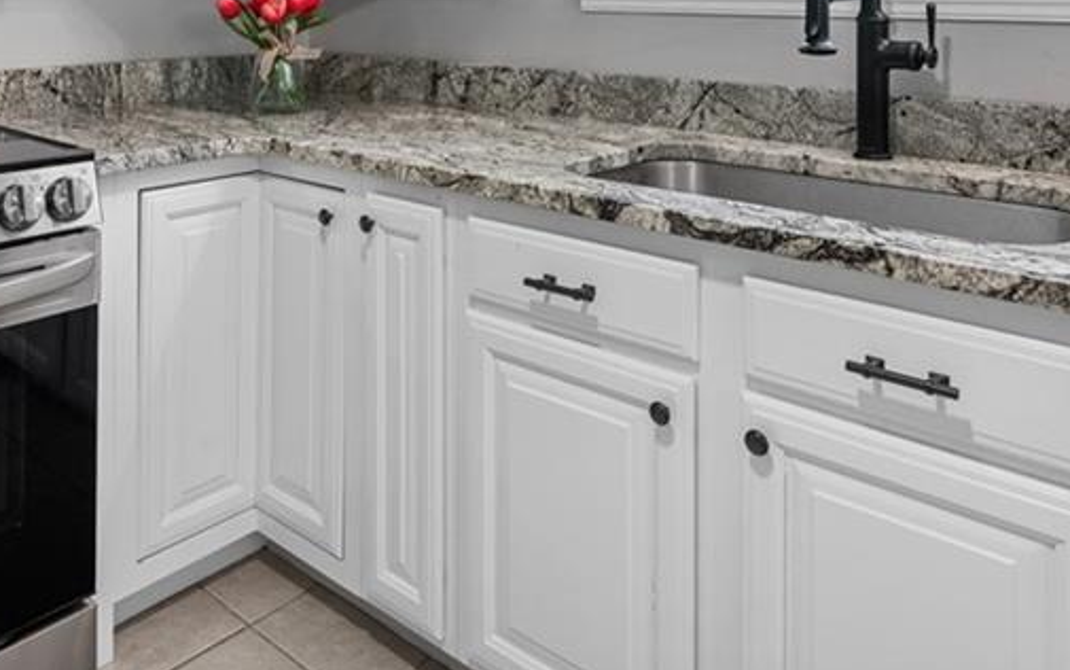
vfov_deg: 35.1
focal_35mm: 32
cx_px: 445
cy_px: -22
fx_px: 934
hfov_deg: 59.2
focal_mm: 15.5
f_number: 8
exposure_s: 1/5
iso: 400
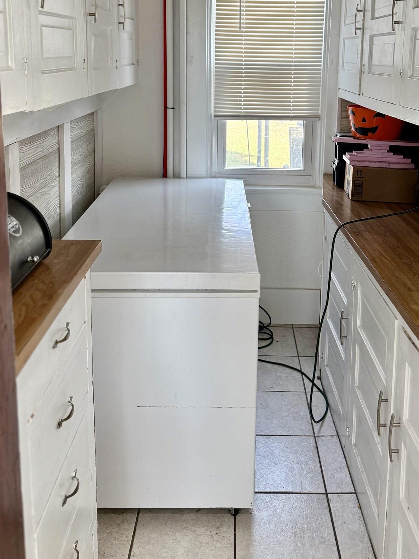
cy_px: 142
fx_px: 581
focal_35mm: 36
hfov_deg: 39.6
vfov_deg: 49.4
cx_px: 240
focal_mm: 6.76
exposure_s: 1/132
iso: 160
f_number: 1.78
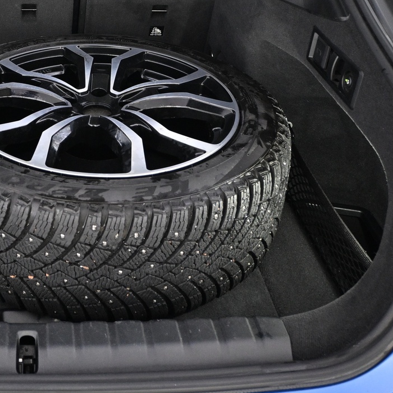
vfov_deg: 29.4
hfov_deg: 28.5
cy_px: 101
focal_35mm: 57
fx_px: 738
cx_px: 32
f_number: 3.8
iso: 1600
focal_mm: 19.5
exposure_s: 1/25
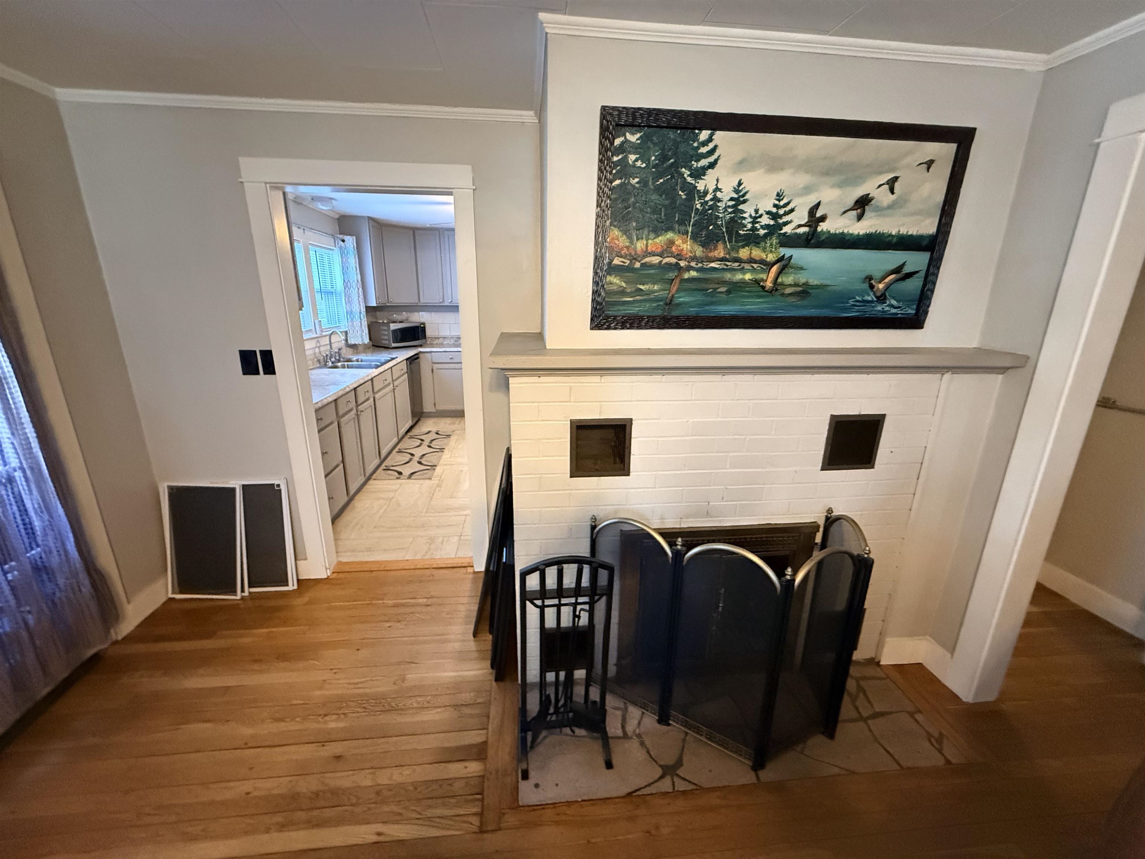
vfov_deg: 85.7
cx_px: 572
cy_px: 430
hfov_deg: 102.1
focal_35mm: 14
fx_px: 463
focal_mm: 2.22
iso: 1000
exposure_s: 1/60
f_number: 2.2
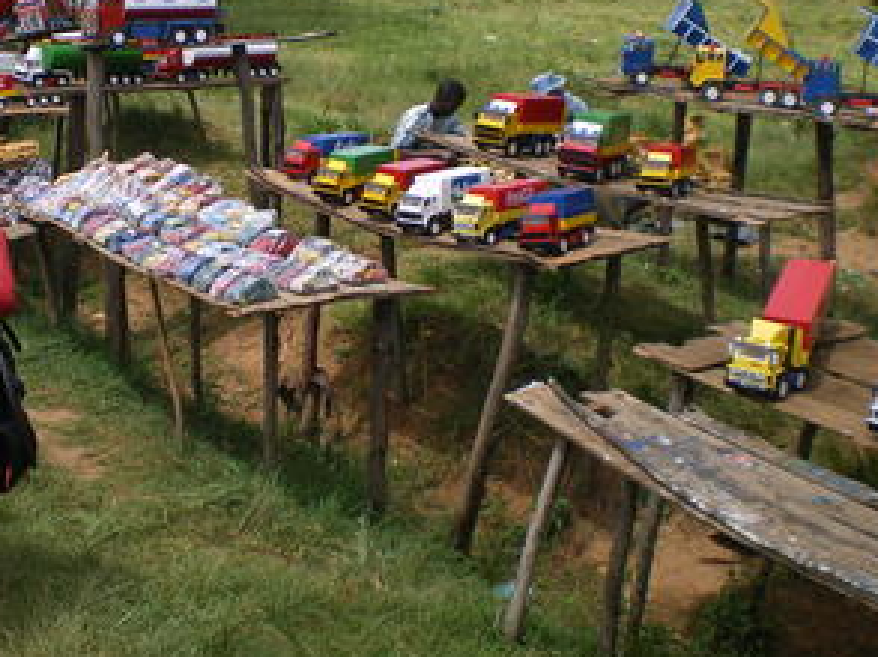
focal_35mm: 58
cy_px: 173
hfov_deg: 32.7
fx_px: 1470
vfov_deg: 24.9
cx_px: 239
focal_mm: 6.3
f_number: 4.6
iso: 64
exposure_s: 1/320
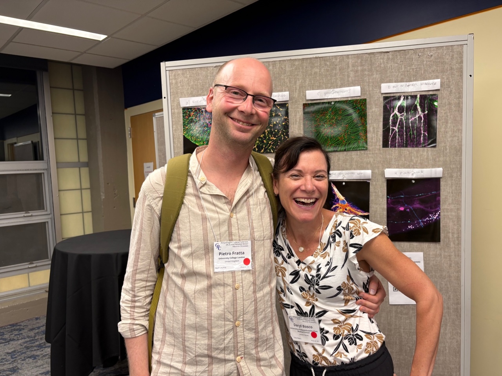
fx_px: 377
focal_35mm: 26
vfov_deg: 53.1
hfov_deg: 67.3
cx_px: 251
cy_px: 188
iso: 80
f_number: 1.6
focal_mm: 5.96
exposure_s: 1/60
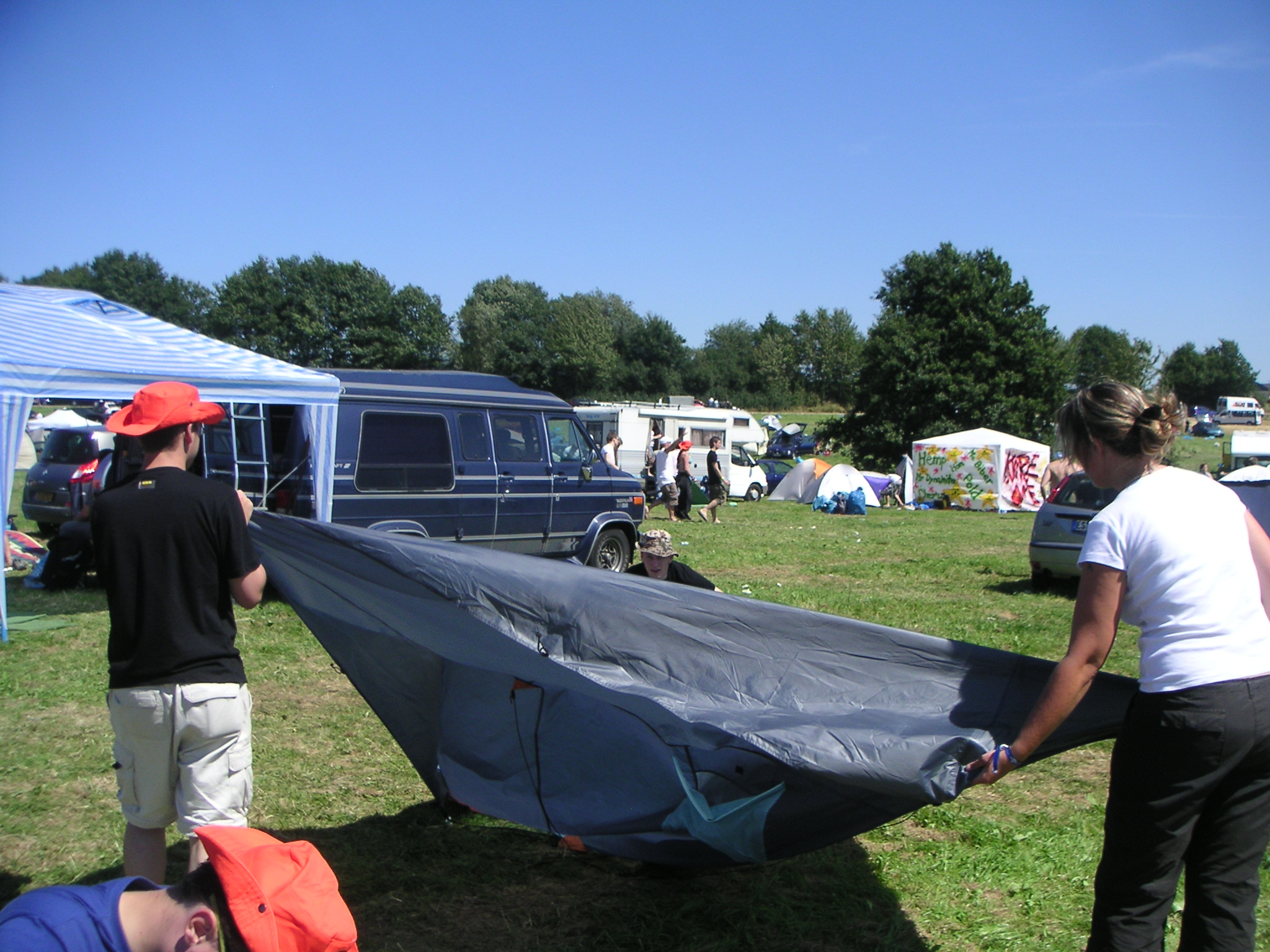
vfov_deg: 37.7
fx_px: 1394
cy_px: 476
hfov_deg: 49.0
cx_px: 635
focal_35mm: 38
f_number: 6.7
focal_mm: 6
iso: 50
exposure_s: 1/180
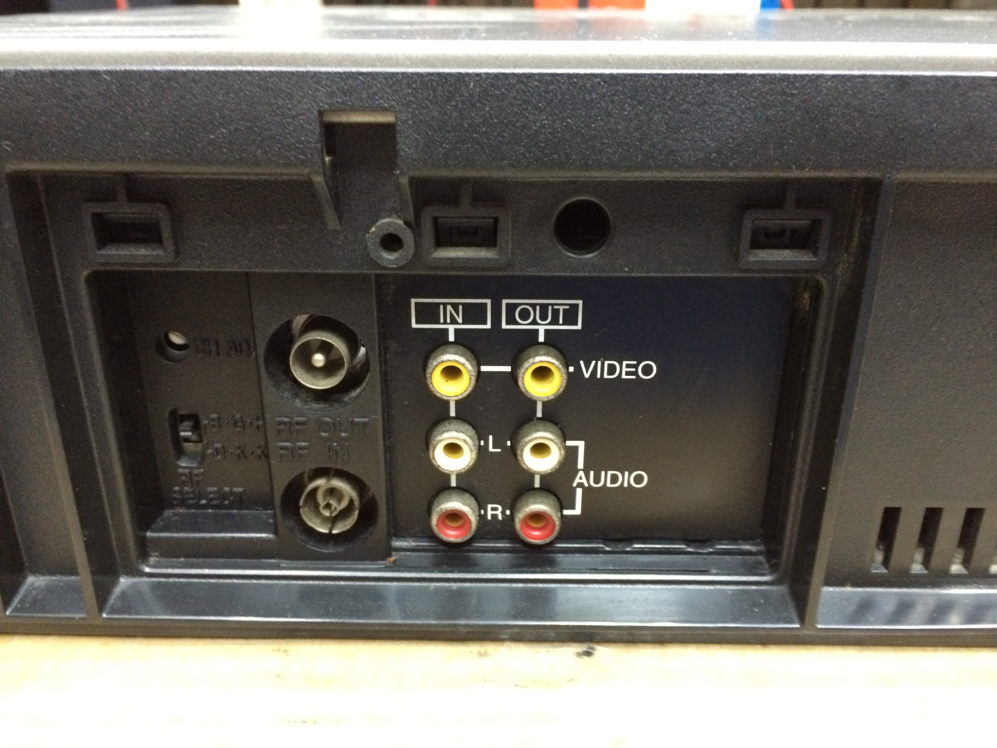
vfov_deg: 48.2
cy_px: 374
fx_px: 835
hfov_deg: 61.7
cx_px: 498
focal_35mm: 29
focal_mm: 4.15
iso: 500
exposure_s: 1/17
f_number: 2.2
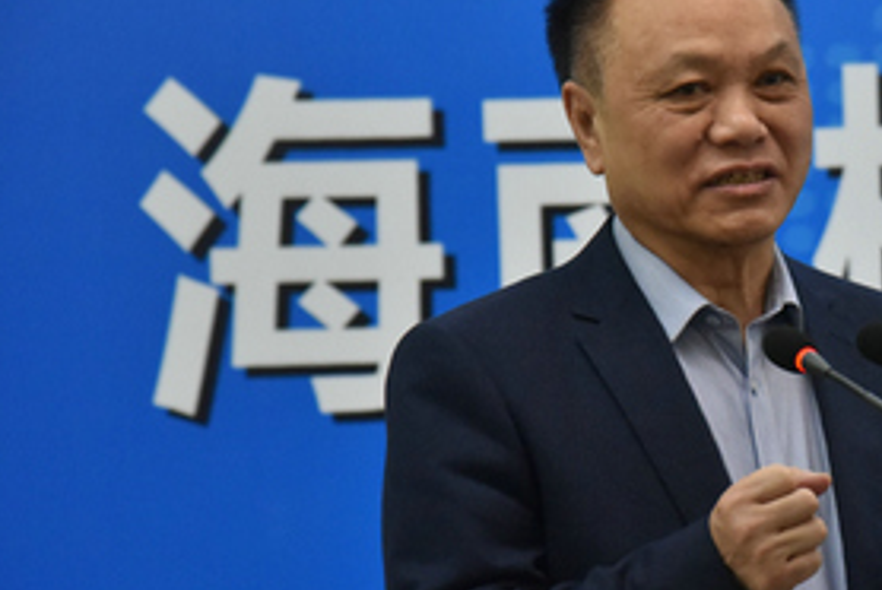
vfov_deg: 5.8
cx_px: 850
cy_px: 325
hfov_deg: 8.6
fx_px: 5812
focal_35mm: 237
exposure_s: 1/125
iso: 2500
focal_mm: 120
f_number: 5.6
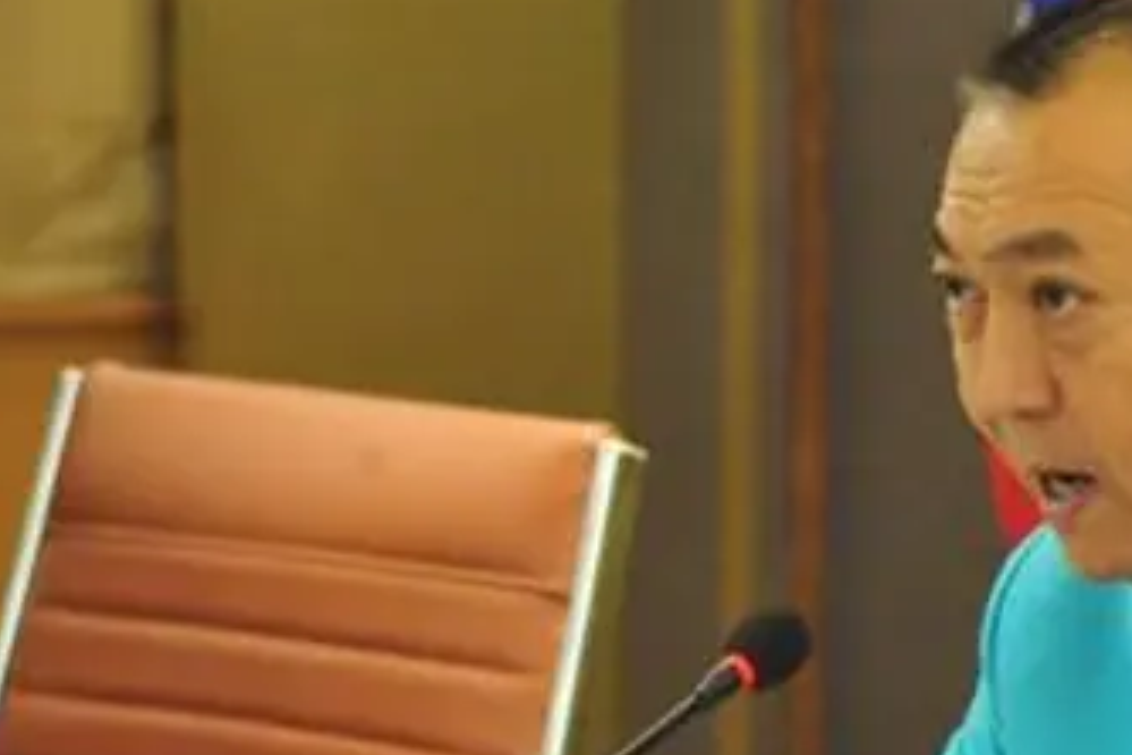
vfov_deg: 6.9
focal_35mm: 199
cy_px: 600
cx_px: 1078
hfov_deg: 10.3
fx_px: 6257
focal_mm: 85
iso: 6400
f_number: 5.6
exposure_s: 1/90
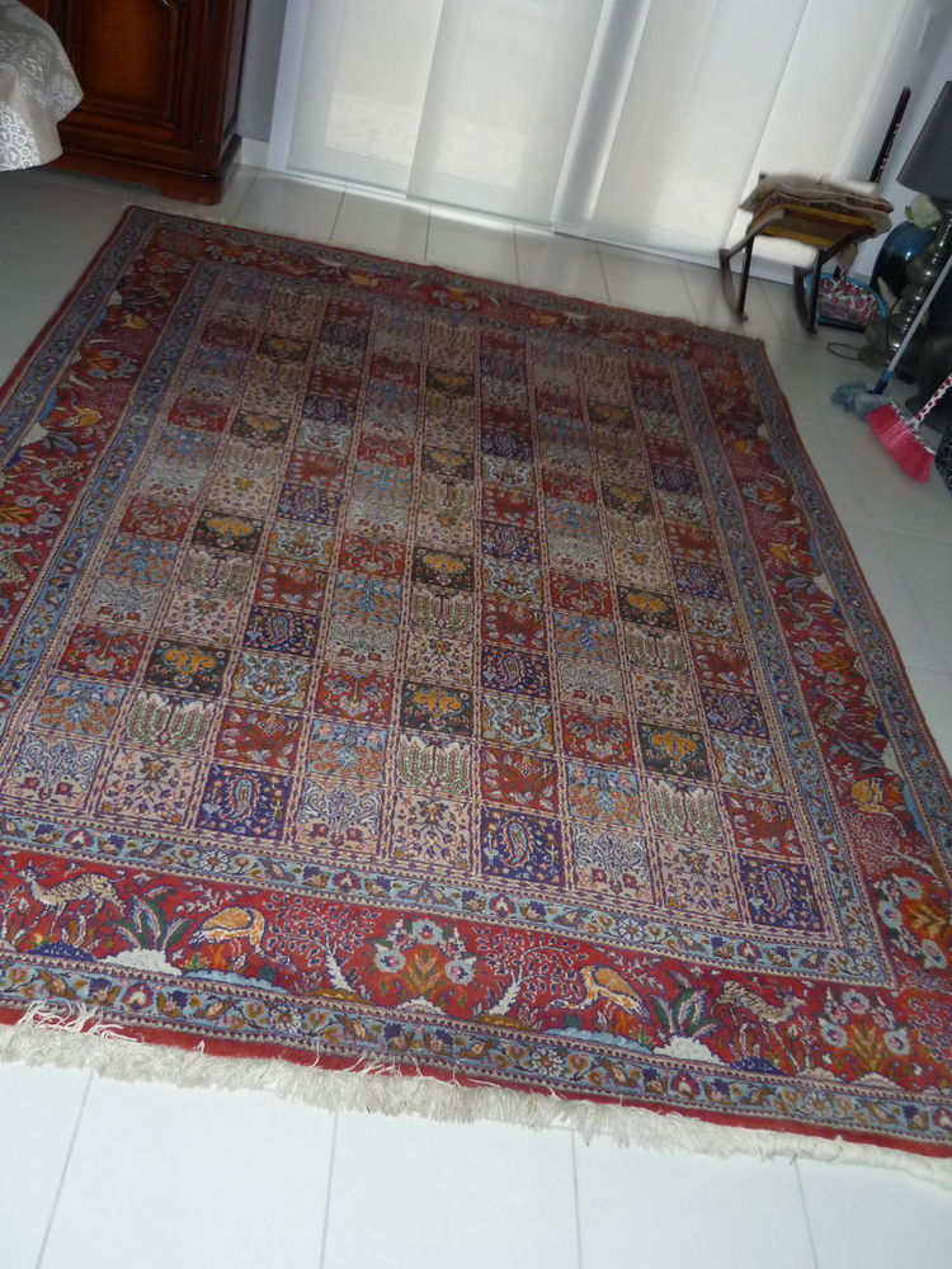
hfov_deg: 42.9
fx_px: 1210
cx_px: 476
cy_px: 634
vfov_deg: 55.4
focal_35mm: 33
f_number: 2.8
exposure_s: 1/125
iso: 250
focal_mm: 5.5
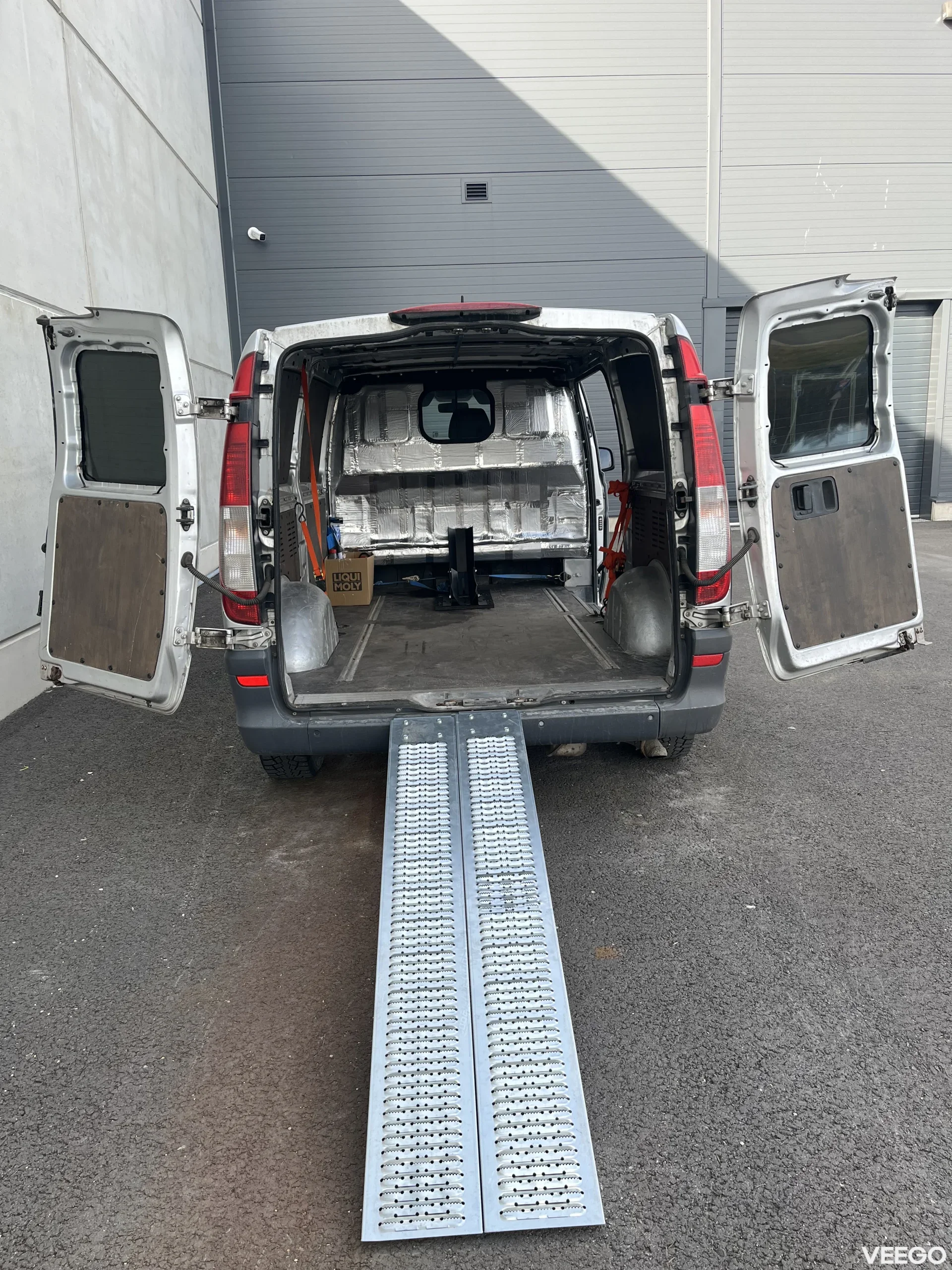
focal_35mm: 26
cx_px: 476
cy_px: 635
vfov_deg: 67.3
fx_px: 953
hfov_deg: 53.1
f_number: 1.6
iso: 50
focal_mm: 5.1
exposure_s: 1/566
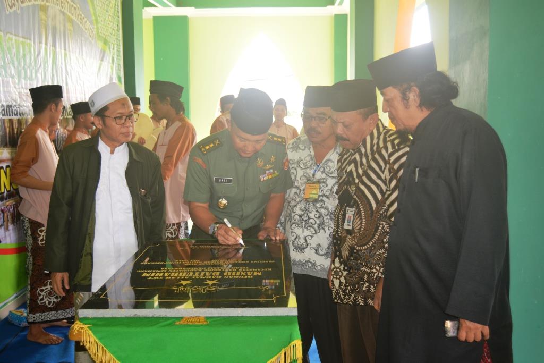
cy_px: 182
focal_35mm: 39
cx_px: 272
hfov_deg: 49.5
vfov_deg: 34.2
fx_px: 589
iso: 400
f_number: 4
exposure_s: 1/80
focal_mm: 26
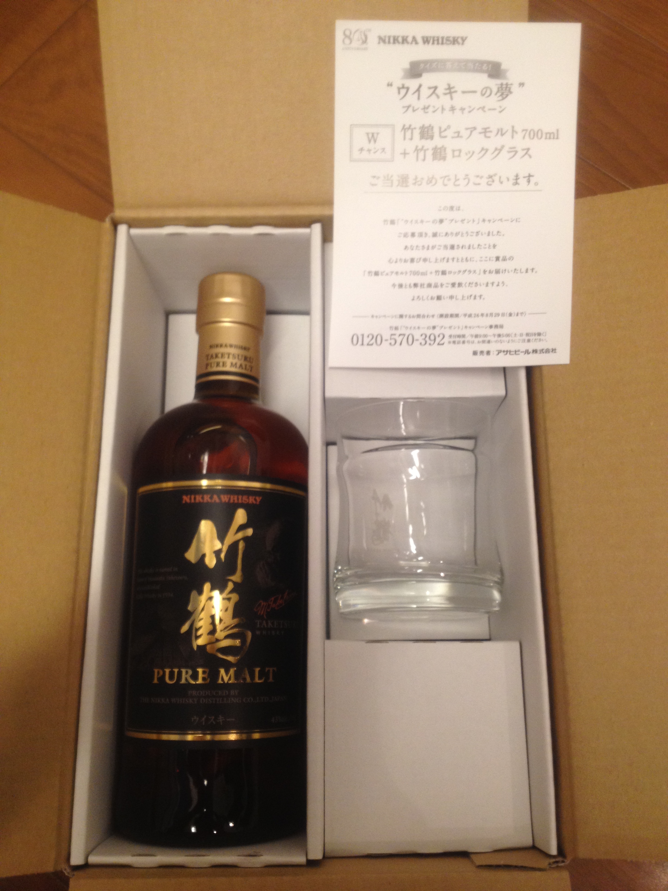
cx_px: 334
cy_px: 446
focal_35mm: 35
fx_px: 901
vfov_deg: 52.6
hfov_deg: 40.7
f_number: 2.4
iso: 125
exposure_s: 1/20
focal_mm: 4.28
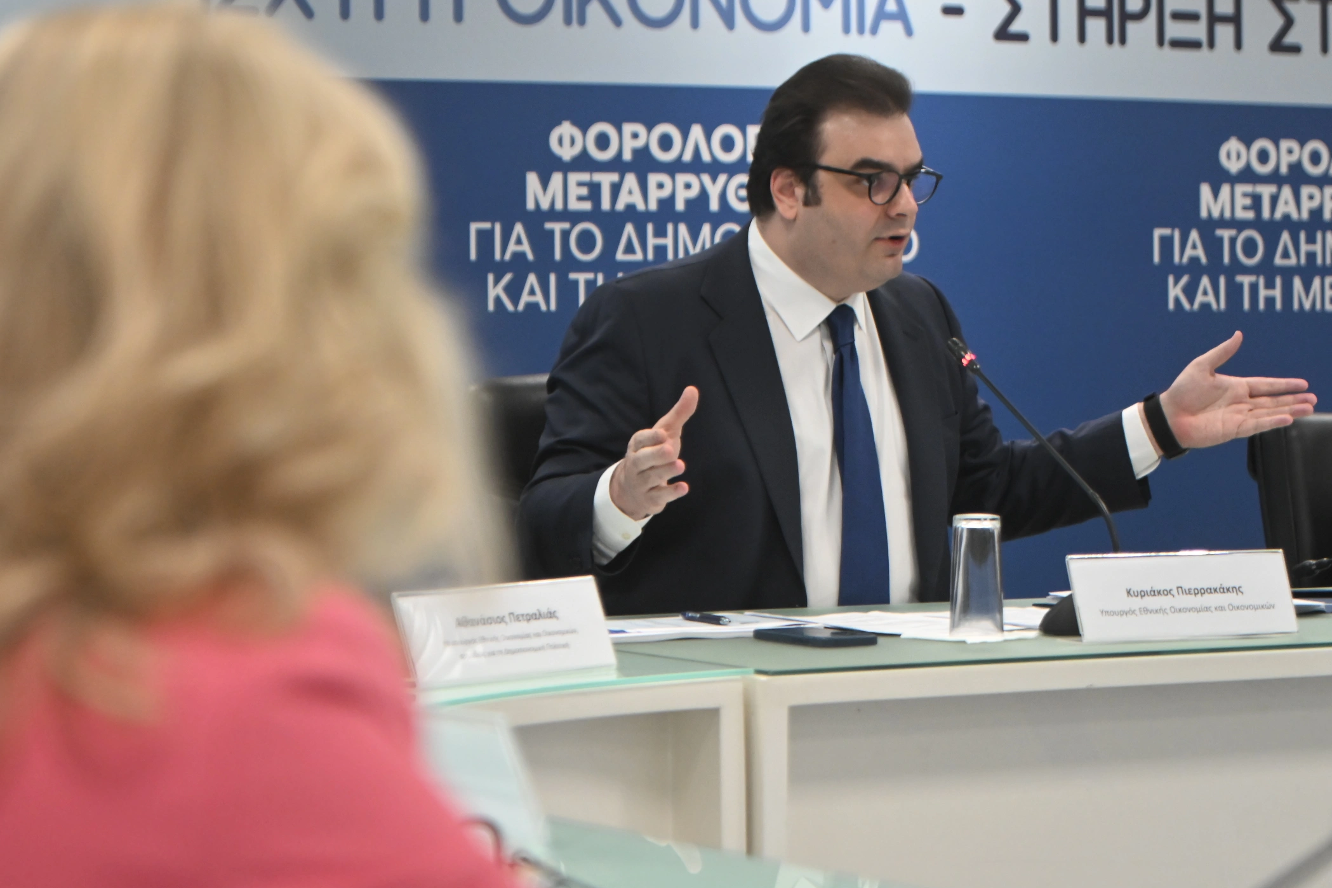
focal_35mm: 123
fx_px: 4551
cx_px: 701
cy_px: 429
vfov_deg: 11.1
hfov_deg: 16.7
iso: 2000
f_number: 2.8
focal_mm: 75
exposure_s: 1/400
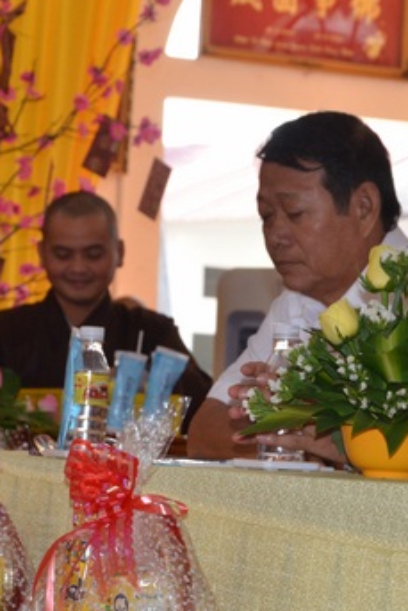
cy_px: 273
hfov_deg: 7.8
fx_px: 2989
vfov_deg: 11.7
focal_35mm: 176
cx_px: 278
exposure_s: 1/250
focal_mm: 62
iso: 1000
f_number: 8
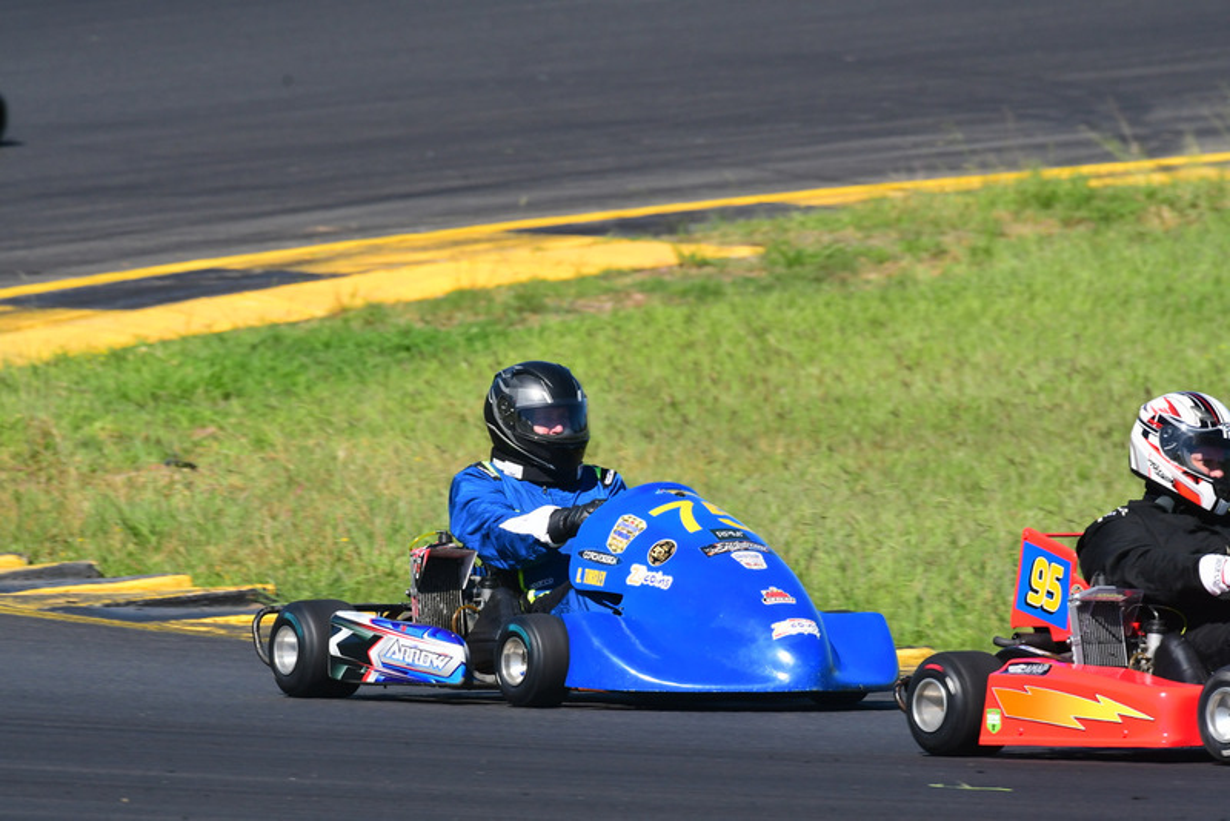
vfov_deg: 2.0
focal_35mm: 675
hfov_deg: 3.1
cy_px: 410
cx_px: 615
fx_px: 23070
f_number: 11
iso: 500
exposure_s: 1/640
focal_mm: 450
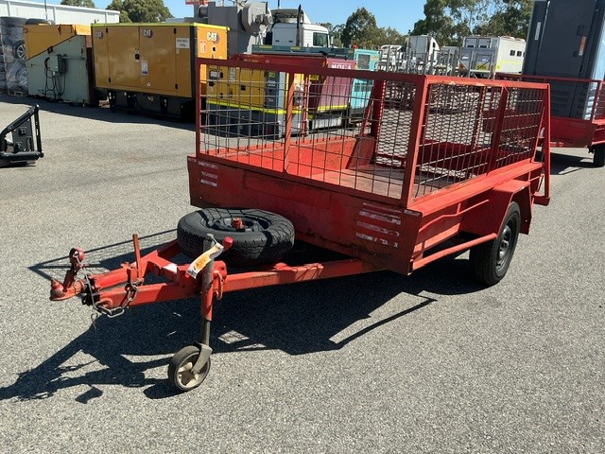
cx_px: 302
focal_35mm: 29
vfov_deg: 48.2
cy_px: 227
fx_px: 507
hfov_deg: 61.7
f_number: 1.8
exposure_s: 1/1221
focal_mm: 3
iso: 25
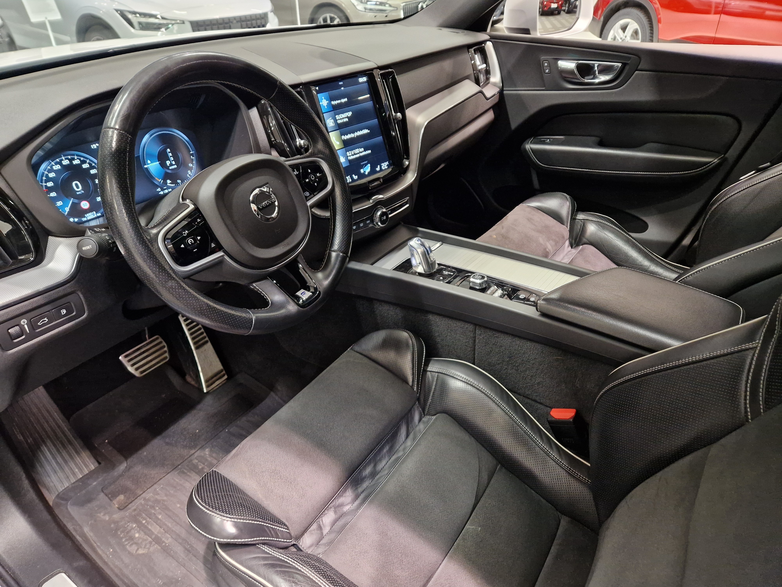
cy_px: 294
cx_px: 391
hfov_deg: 73.9
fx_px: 520
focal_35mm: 23
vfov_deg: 58.9
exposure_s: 1/100
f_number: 1.8
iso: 500
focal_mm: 5.4
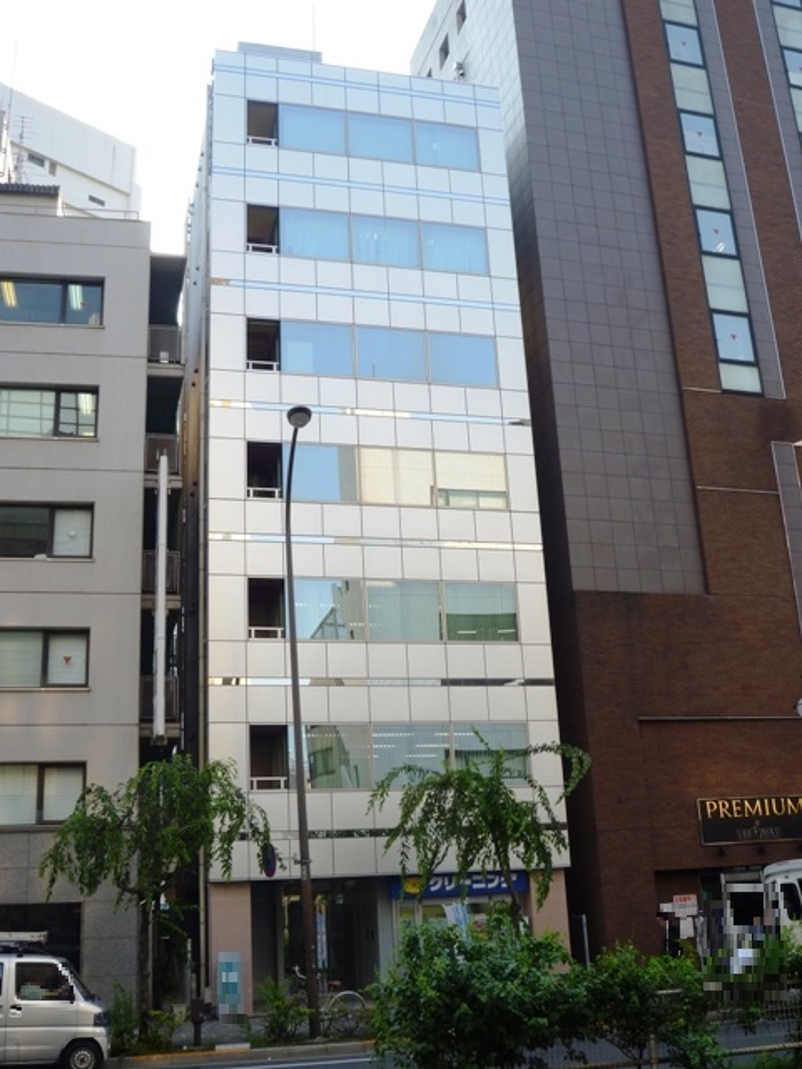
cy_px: 534
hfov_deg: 37.7
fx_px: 1174
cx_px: 401
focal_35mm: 38
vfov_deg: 49.0
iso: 80
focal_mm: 6.8
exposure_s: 1/200
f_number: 4
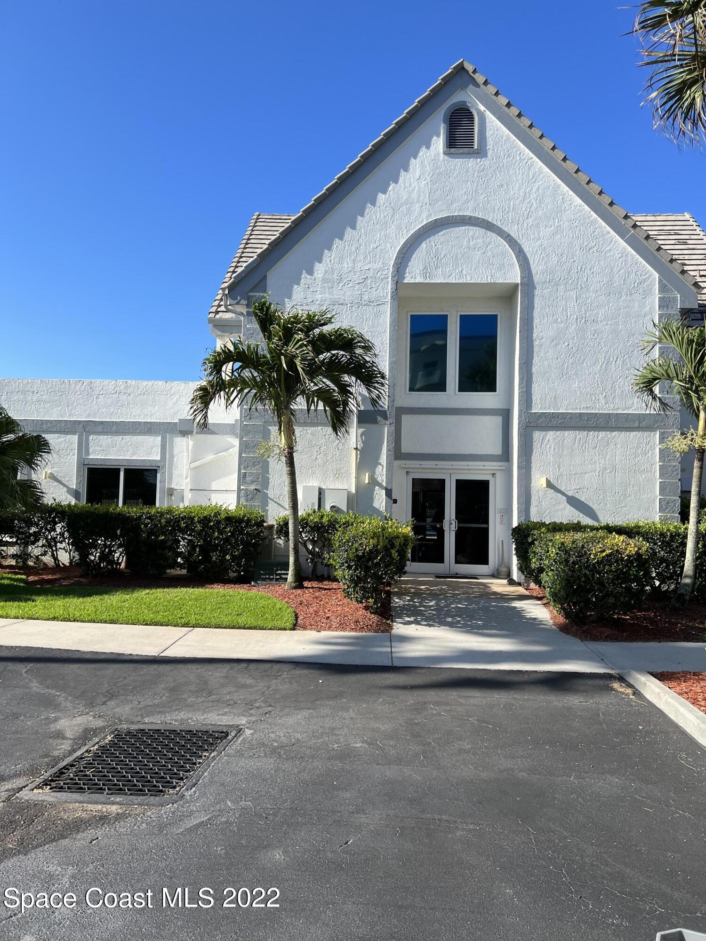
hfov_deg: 53.1
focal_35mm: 26
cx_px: 353
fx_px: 707
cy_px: 470
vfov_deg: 67.3
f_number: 1.5
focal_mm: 5.7
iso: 50
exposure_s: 1/3257
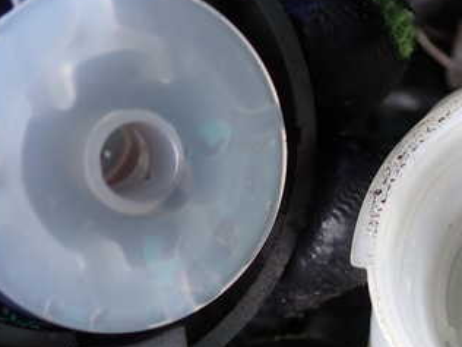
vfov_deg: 25.4
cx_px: 421
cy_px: 249
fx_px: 761
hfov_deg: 32.0
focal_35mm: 57
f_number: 2.3
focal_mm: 5.4
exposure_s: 1/125
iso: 125
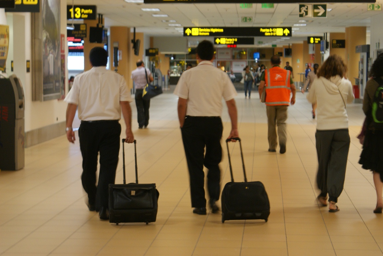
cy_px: 128
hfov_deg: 19.4
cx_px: 192
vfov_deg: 13.1
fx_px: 1118
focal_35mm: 105
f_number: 5.6
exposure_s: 1/10
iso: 400
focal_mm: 70
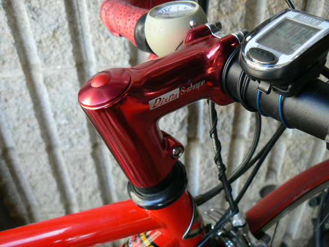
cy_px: 124
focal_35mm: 36
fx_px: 342
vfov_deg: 39.7
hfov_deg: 51.4
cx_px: 164
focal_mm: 6
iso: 100
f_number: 2.8
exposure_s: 1/30
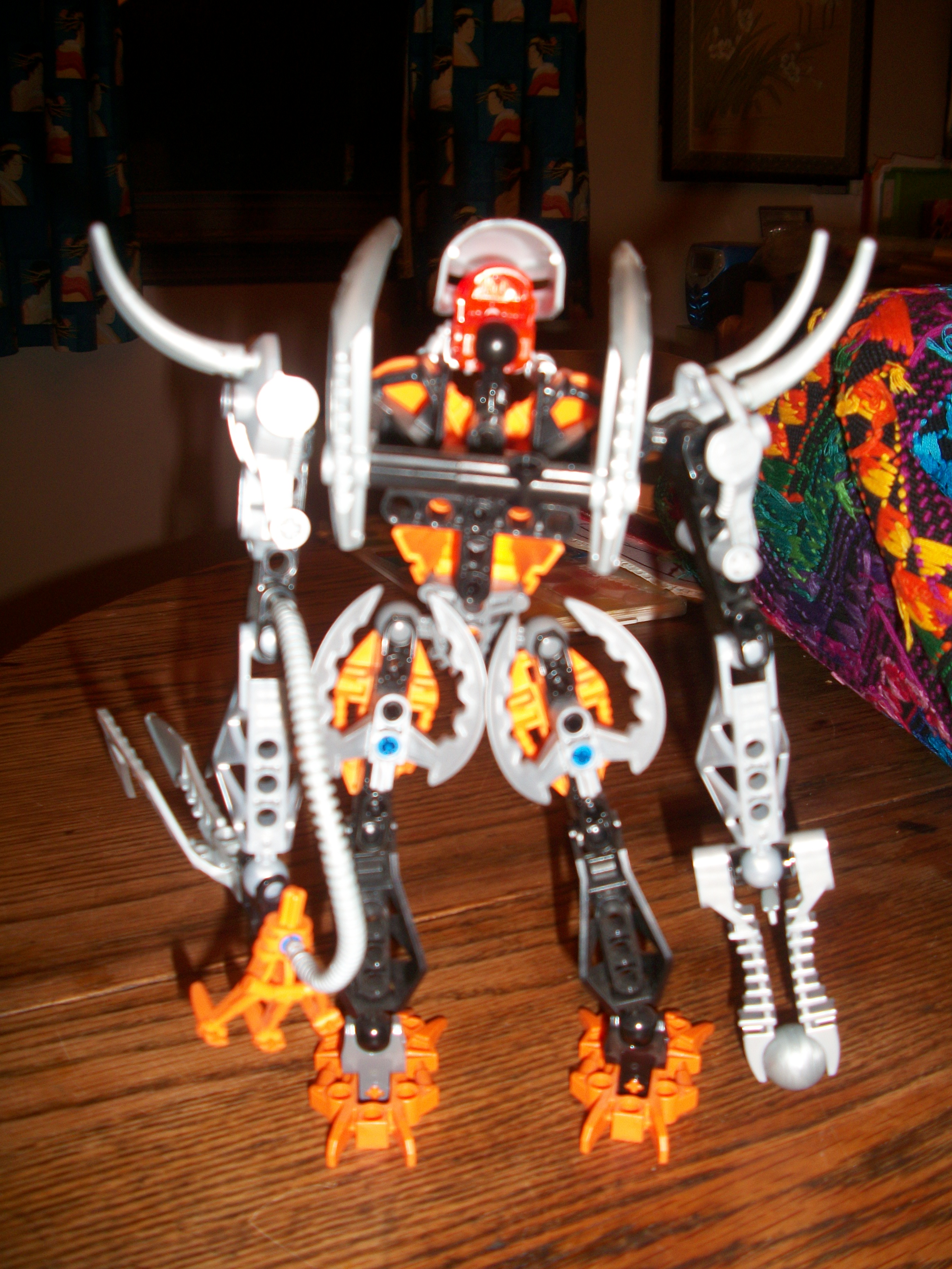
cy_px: 634
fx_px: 1283
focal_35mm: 35
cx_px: 476
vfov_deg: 52.6
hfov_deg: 40.7
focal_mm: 6.3
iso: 80
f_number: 3.1
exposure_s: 1/30
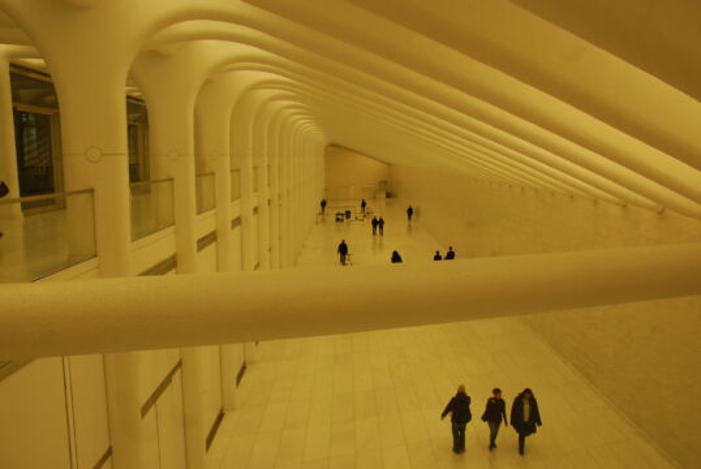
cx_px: 350
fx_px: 526
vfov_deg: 48.0
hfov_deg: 67.3
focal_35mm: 27
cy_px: 234
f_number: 7.1
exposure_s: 1/30
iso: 400
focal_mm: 18
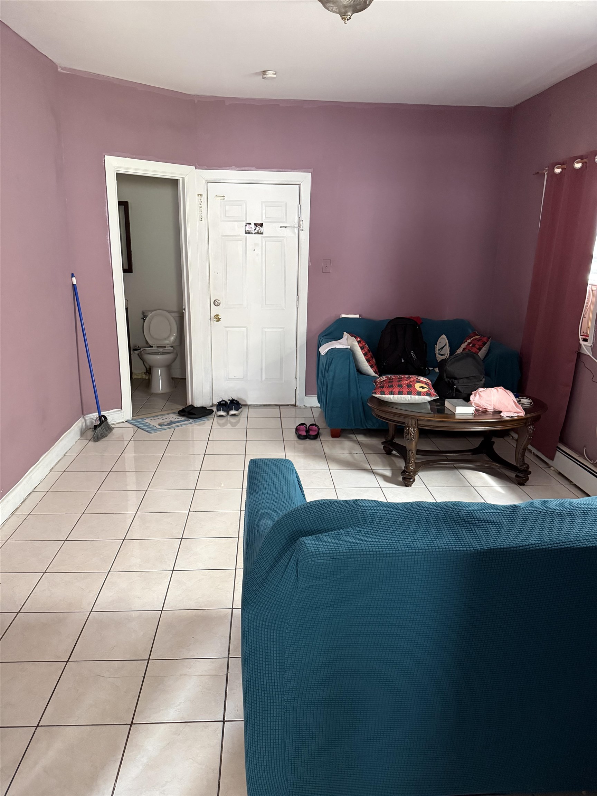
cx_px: 298
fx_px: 552
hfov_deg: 56.8
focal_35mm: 24
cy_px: 398
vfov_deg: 71.6
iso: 800
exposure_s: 1/60
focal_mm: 6.76
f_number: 1.78
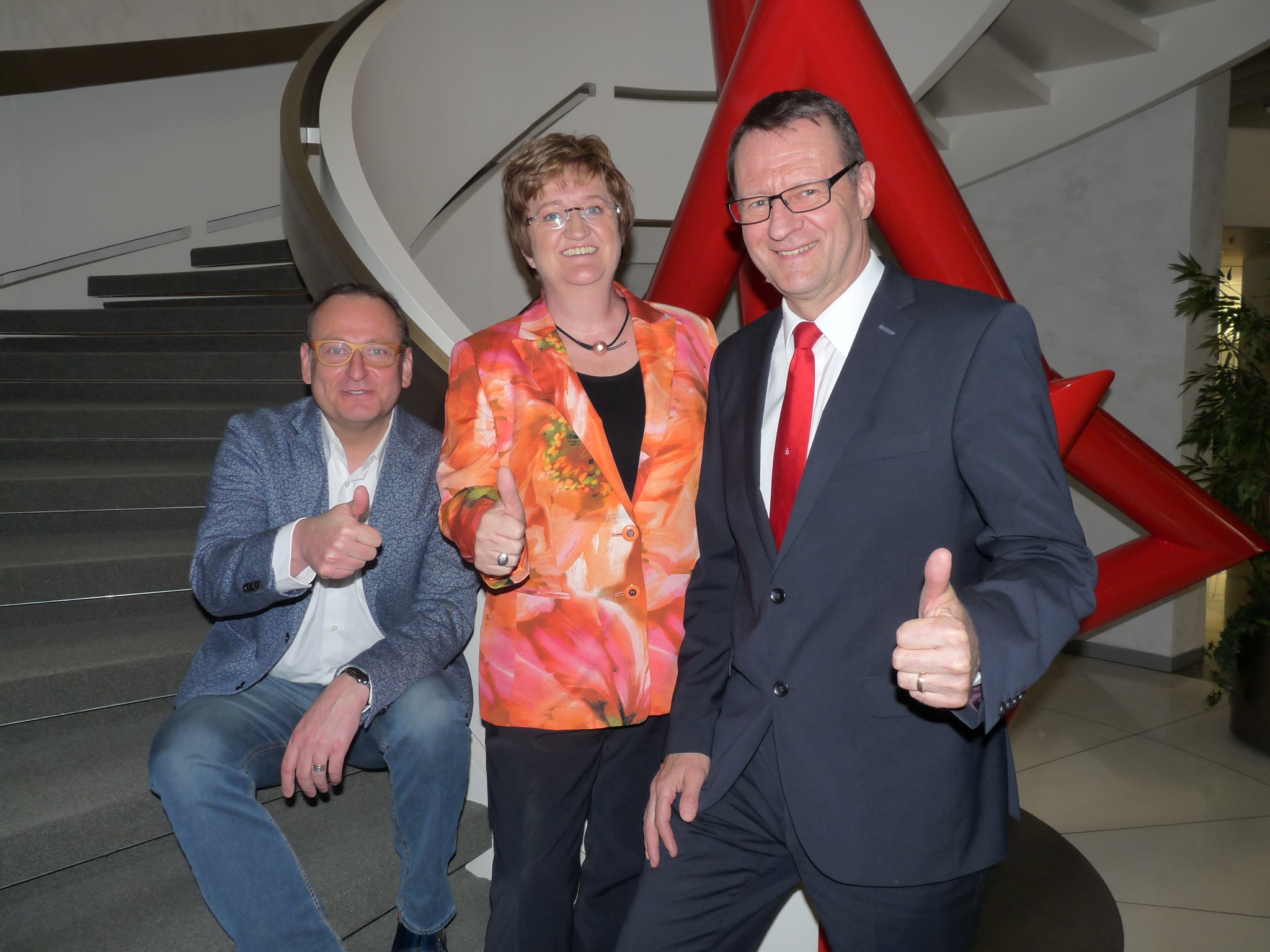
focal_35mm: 27
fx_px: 991
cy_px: 476
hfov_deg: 65.3
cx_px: 635
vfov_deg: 51.4
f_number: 2.8
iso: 160
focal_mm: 4.8
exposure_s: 1/60
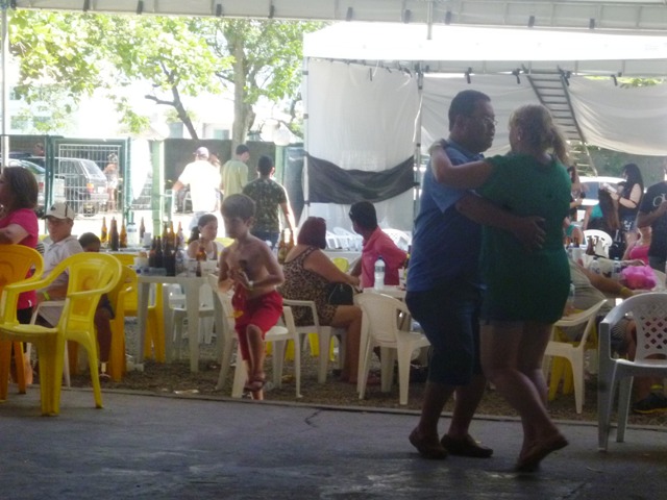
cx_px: 334
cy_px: 250
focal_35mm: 112
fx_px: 2158
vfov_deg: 13.2
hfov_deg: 17.6
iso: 320
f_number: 6.5
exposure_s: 1/125
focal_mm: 20
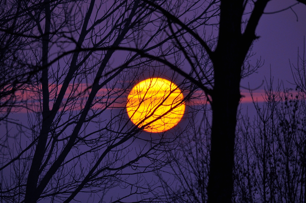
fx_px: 6367
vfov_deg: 1.8
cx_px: 153
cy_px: 102
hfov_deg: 2.8
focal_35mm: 750
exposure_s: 1/1250
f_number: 9
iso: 200
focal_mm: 500
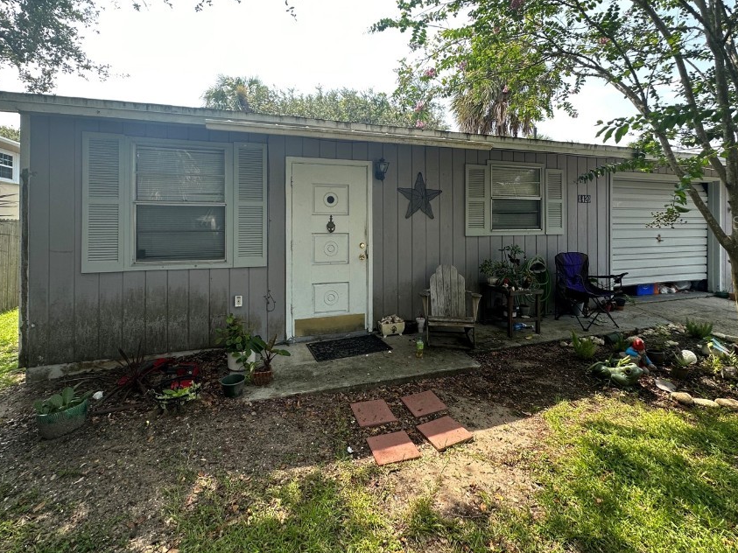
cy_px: 222
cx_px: 367
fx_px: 362
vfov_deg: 73.9
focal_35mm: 17
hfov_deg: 91.0
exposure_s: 1/319
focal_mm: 2.22
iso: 40
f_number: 2.2
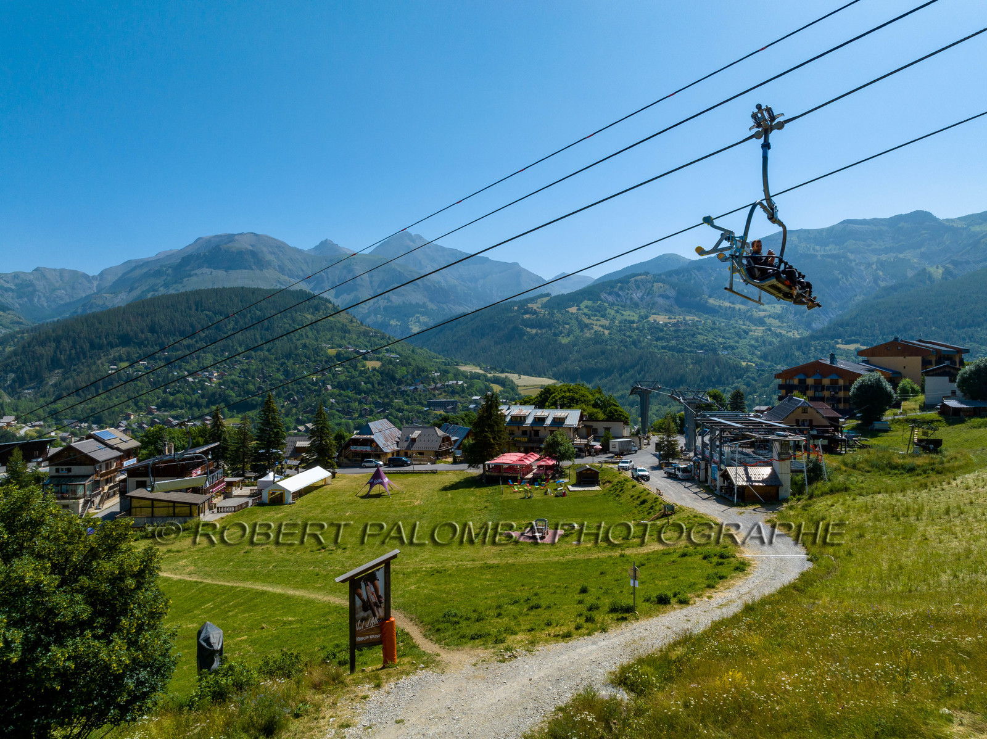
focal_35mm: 24
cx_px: 494
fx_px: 684
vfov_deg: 56.8
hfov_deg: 71.6
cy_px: 370
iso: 100
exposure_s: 1/240
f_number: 9
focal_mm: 12.3
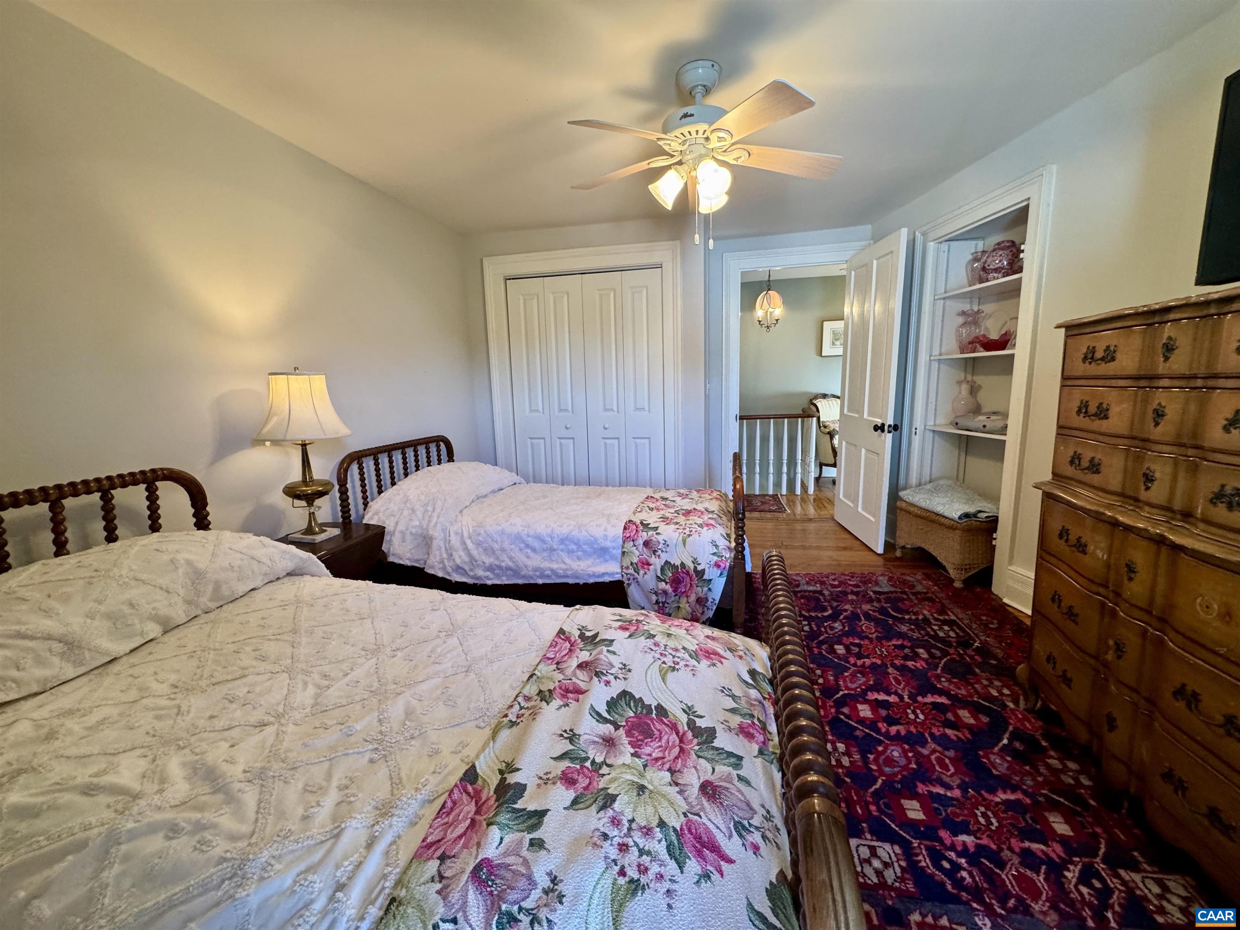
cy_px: 465
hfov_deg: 102.1
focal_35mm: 14
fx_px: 502
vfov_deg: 85.7
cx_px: 620
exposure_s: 1/60
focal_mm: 2.22
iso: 250
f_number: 2.2
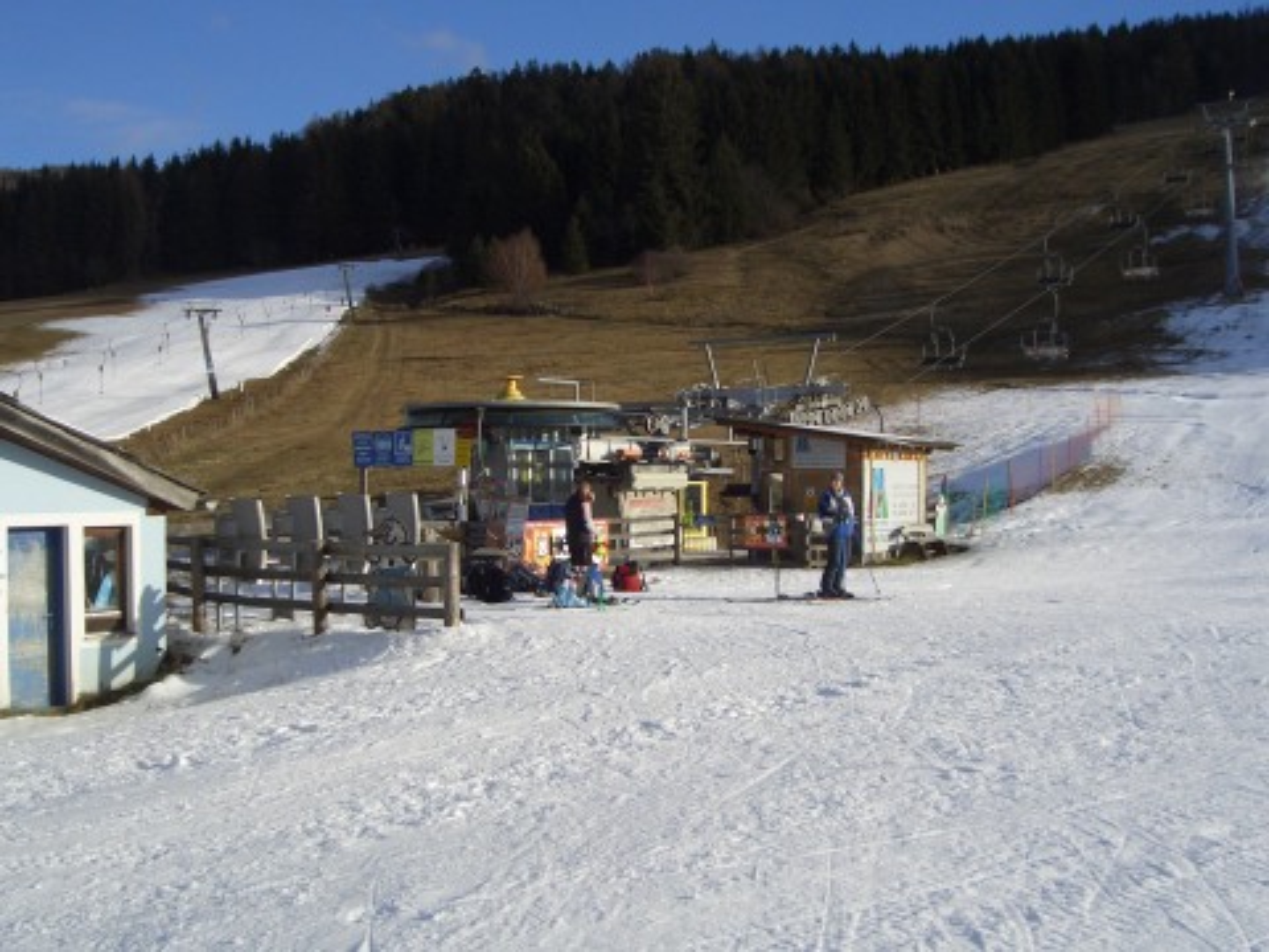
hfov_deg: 47.9
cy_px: 476
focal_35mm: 39
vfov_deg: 36.8
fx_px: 1430
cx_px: 634
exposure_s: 1/1000
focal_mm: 8
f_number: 4.8
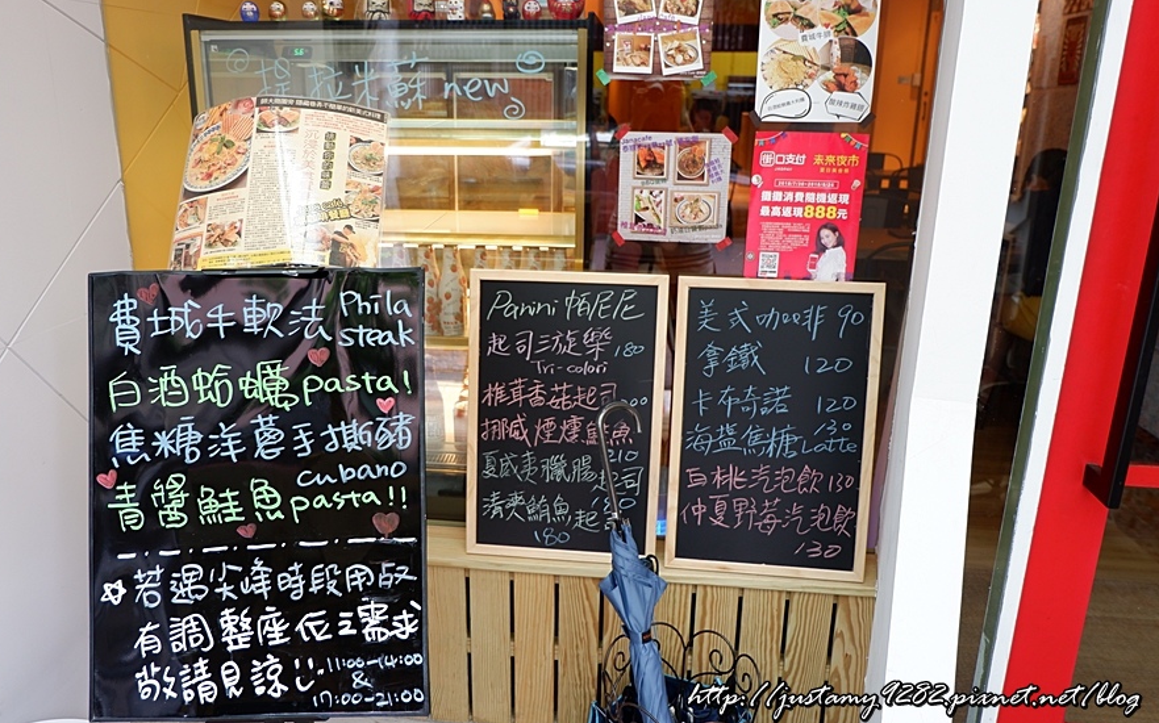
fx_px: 789
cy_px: 338
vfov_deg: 49.2
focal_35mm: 25
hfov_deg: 72.6
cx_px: 572
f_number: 3.5
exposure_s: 1/38
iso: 200
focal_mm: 16
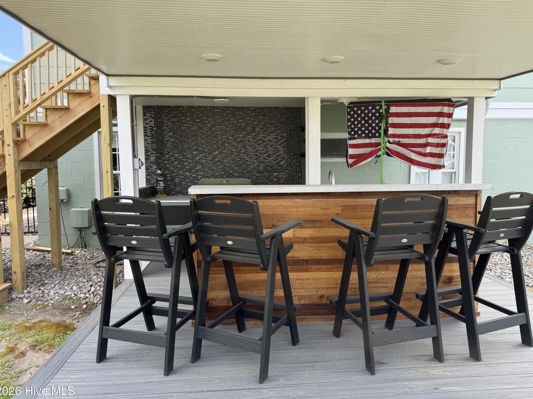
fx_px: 385
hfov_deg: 69.4
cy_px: 202
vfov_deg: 54.9
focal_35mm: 25
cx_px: 263
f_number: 1.78
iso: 80
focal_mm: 6.76
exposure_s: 1/742
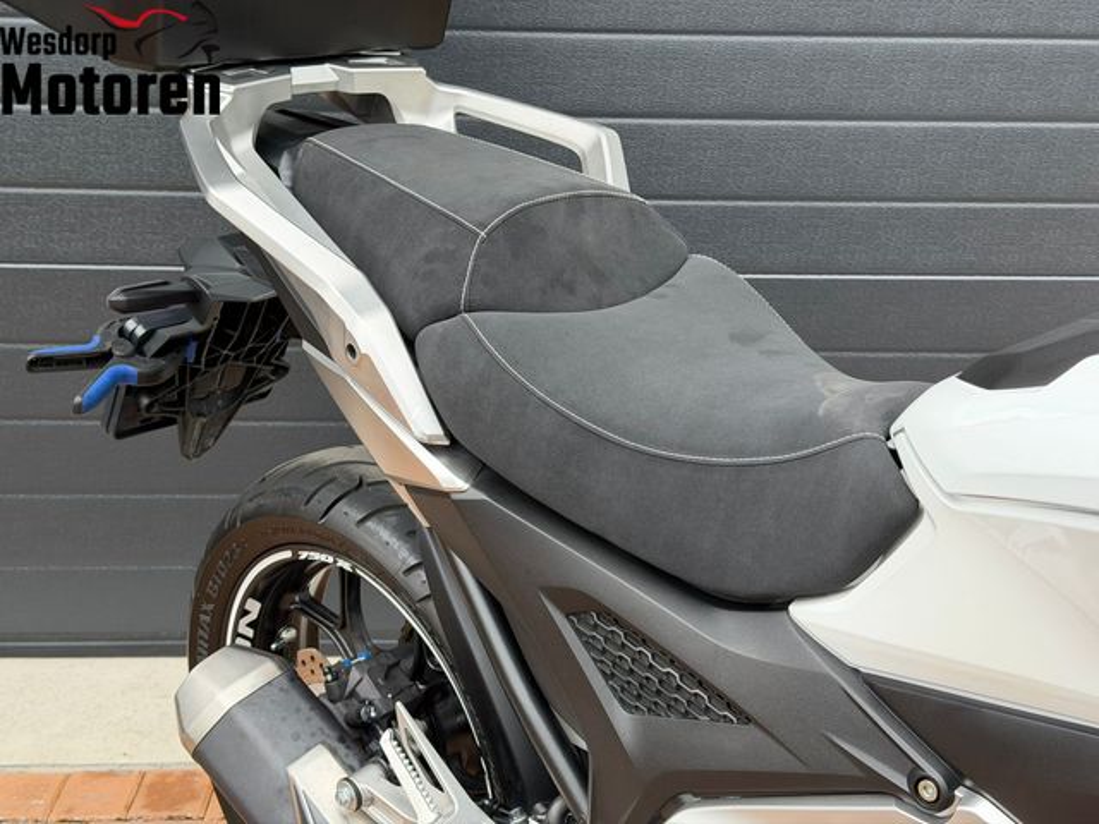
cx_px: 550
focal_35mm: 48
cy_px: 412
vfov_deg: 30.3
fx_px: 1524
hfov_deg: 39.7
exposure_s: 1/185
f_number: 1.78
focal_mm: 6.76
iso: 64
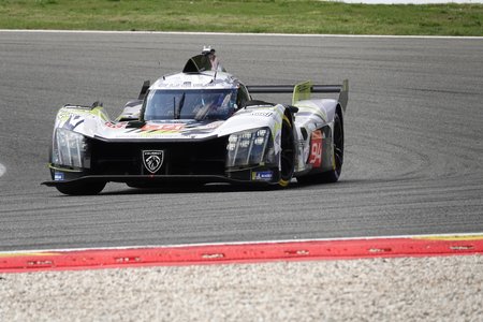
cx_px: 242
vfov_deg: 3.9
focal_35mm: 351
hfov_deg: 5.9
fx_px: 4709
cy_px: 161
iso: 200
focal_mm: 128.59
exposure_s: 1/800
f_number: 4
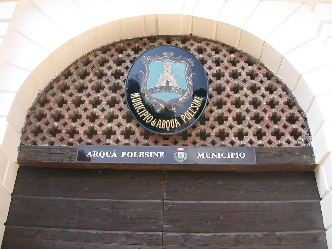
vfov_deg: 38.7
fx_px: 355
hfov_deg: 50.1
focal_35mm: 37
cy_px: 124
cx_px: 166
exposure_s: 1/344
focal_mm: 5.6
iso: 100
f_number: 2.7
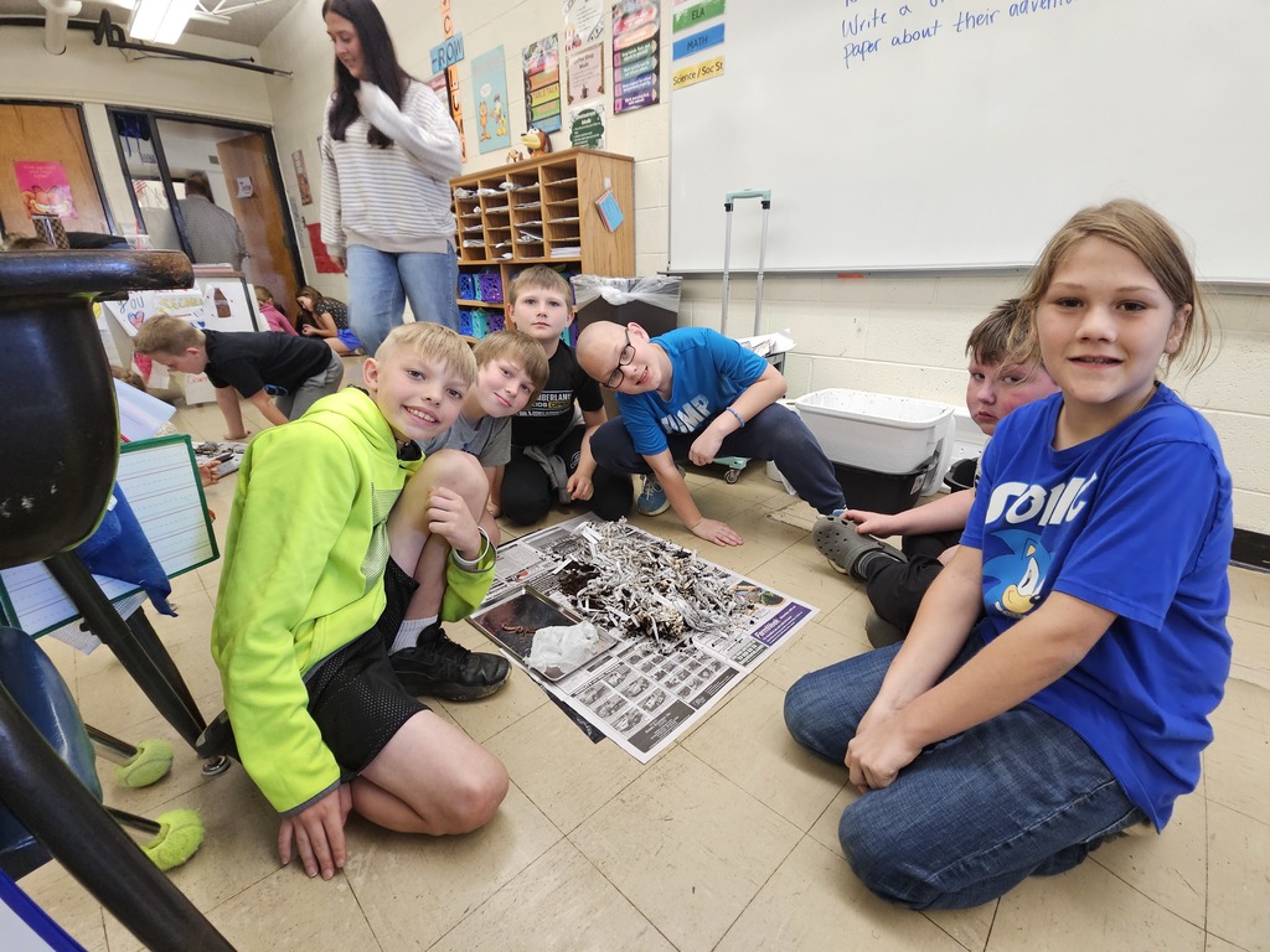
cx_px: 635
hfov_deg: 106.2
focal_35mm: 13
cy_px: 476
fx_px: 477
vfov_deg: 89.9
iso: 320
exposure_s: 1/60
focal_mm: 2.2
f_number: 2.2
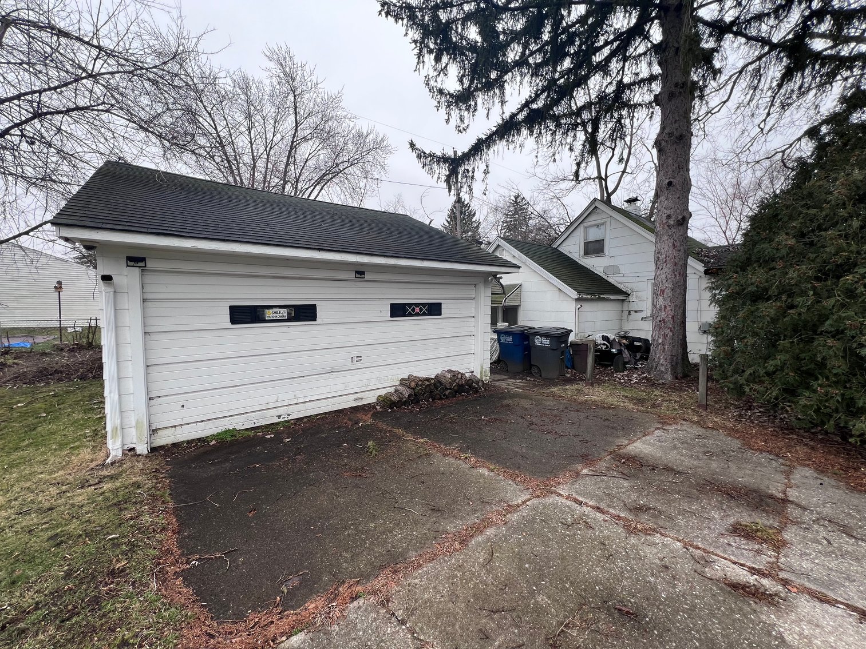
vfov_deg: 89.9
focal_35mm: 13
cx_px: 433
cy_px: 324
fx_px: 325
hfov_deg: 106.2
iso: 32
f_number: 1.8
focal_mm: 1.57
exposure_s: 1/282
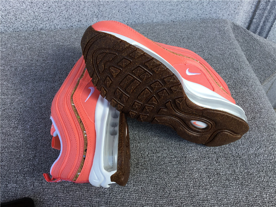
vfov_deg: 45.4
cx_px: 138
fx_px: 247
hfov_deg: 58.4
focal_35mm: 31
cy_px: 104
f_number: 2.4
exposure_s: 1/172
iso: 25
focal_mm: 3.3
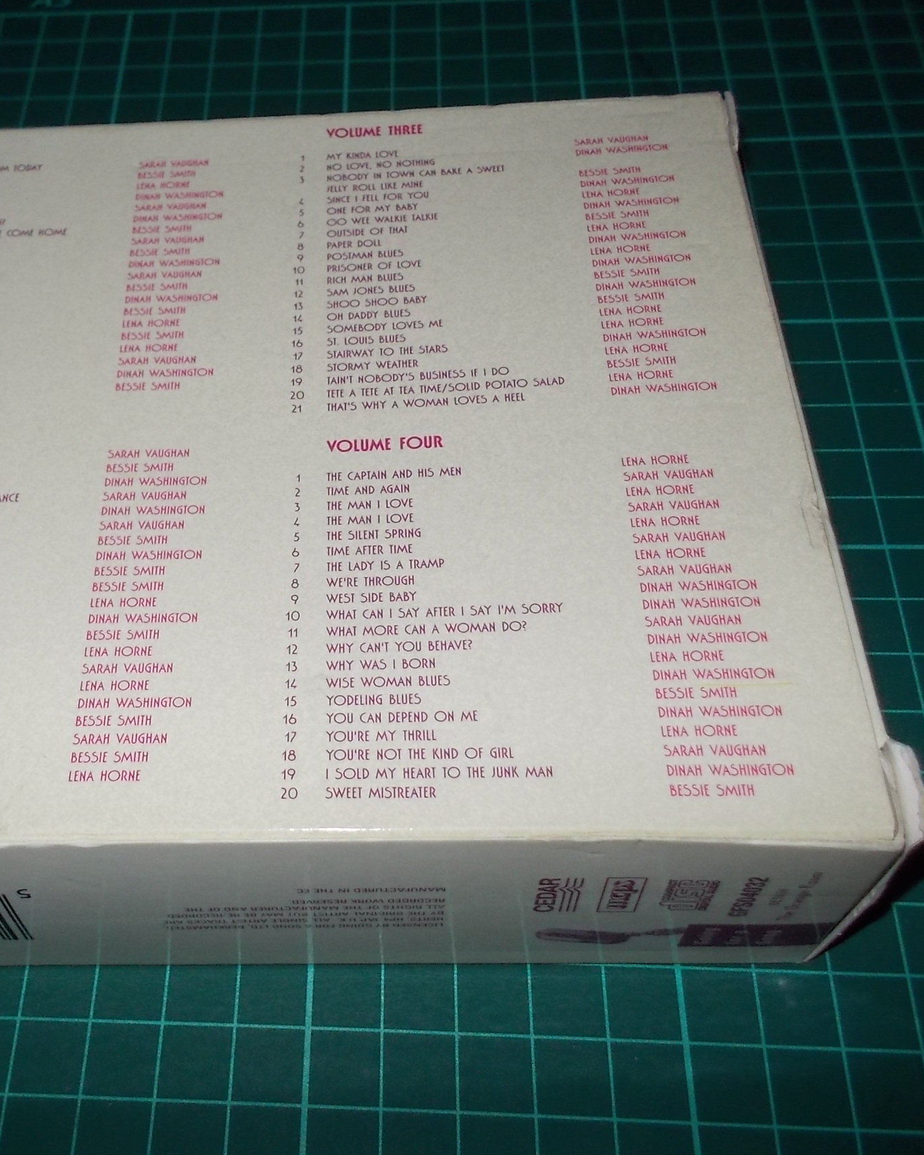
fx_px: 1299
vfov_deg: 47.9
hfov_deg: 38.5
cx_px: 280
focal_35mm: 38
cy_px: 578
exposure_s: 1/30
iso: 200
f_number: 3.3
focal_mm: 4.1
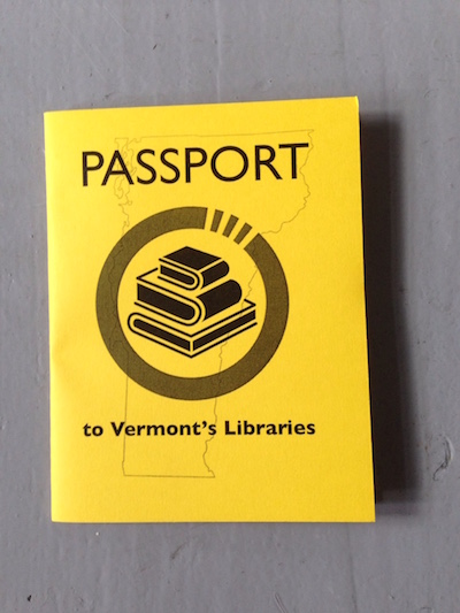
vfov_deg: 55.3
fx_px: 584
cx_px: 230
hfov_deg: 43.0
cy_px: 306
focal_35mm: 33
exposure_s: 1/20
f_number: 2.4
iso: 100
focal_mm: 4.12
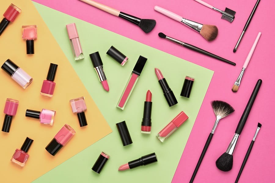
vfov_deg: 13.0
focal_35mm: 105
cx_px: 138
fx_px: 802
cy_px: 92
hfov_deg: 19.5
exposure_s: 1/250
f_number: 11
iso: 100
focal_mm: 105
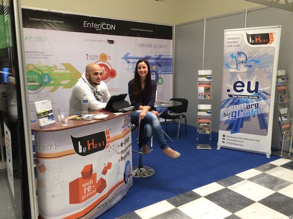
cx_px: 146
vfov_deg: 48.2
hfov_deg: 61.7
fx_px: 245
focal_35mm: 29
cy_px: 110
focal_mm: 4.15
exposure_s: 1/30
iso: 50
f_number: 2.2
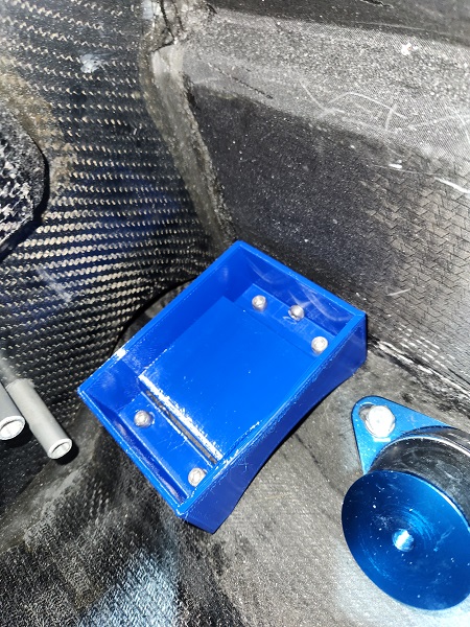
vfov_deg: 73.9
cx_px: 235
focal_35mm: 23
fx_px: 416
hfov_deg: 58.9
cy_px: 314
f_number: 1.8
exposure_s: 1/13
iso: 125
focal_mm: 5.4
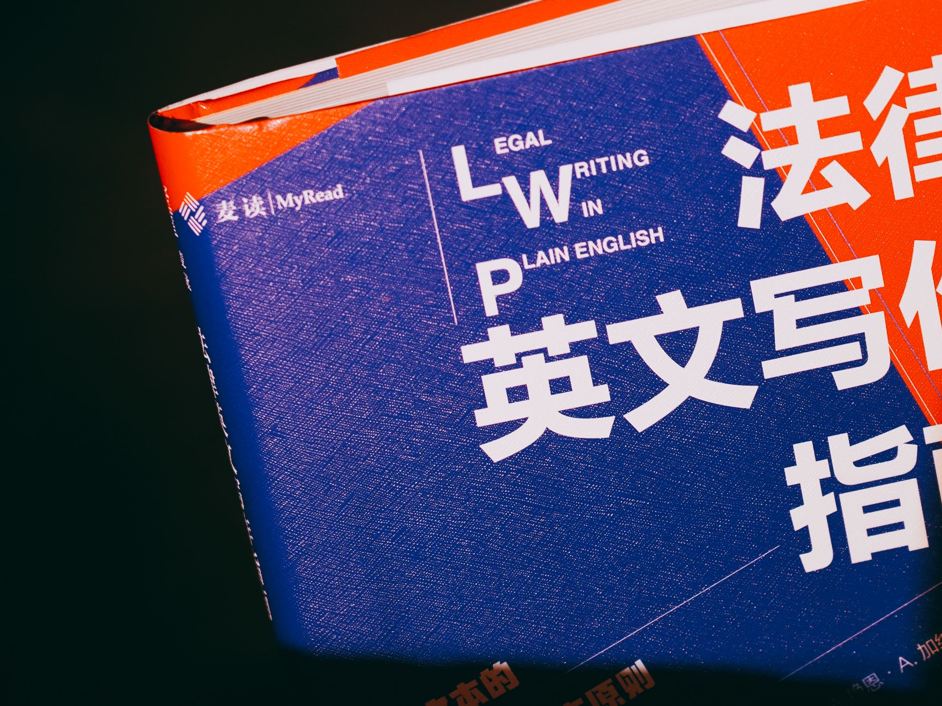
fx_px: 4816
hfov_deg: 11.1
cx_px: 733
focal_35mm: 177
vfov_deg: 8.4
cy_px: 367
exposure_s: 1/80
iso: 640
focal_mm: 105
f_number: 4.5
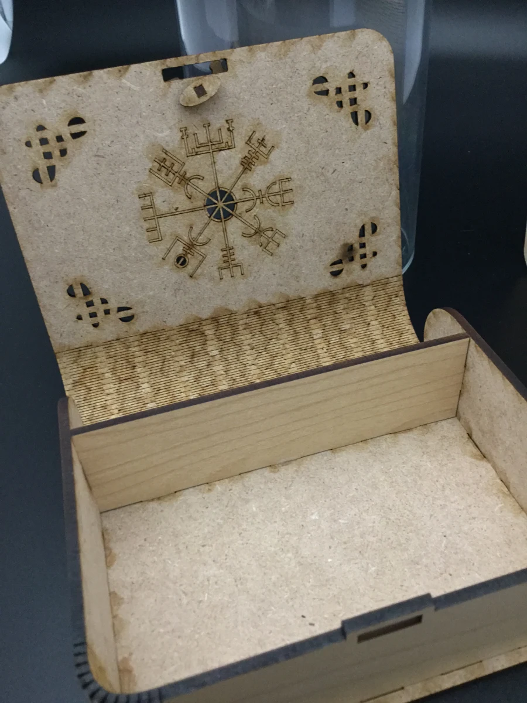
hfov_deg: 45.4
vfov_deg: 58.4
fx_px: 629
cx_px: 264
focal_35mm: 31
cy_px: 352
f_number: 2.4
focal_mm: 3.3
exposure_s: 1/24
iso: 200
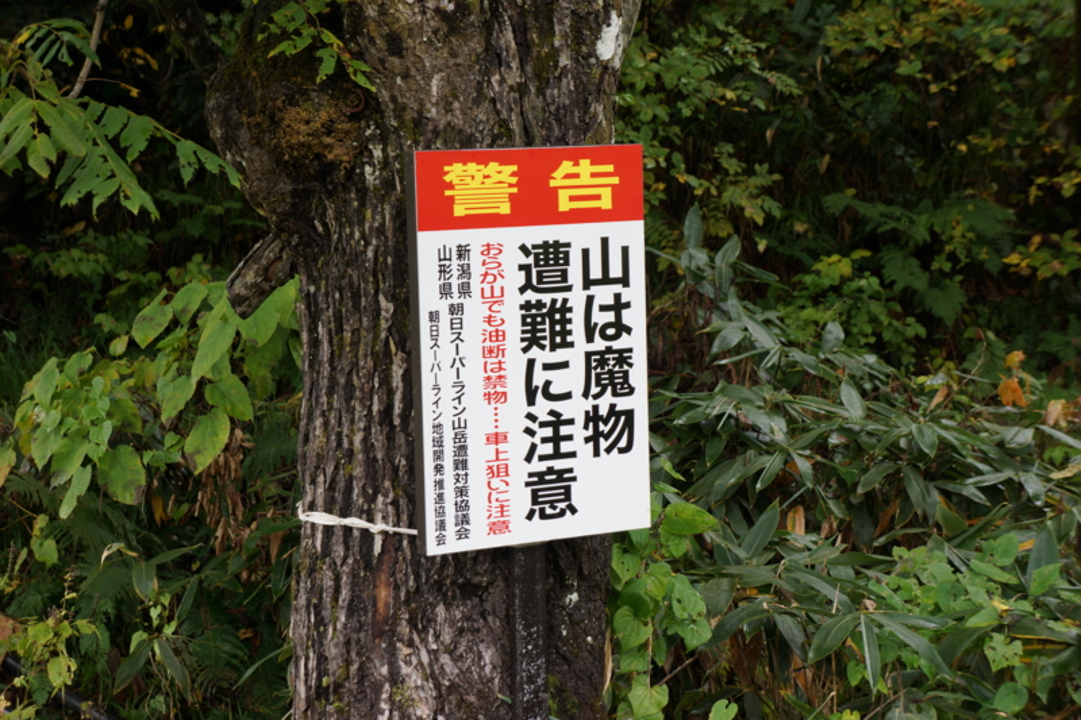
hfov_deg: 24.8
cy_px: 360
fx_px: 2462
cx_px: 540
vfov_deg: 16.6
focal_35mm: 82
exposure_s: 1/100
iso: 200
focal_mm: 55
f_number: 5.6
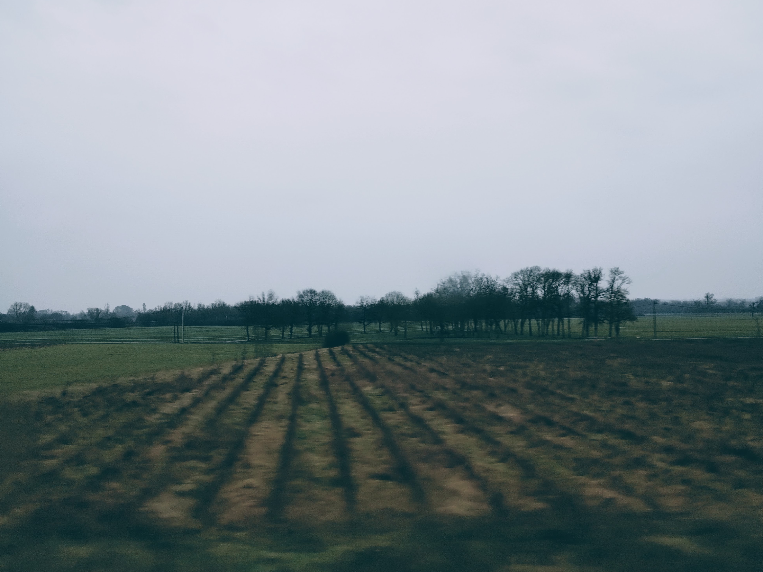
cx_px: 390
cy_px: 295
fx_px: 639
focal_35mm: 29
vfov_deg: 48.2
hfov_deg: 61.7
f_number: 1.8
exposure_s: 1/100
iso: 163
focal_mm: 4.27
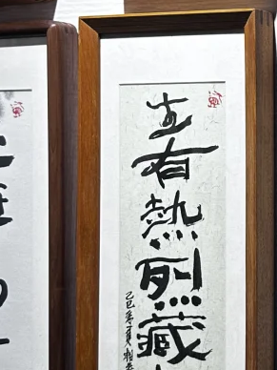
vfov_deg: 21.9
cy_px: 127
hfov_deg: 15.5
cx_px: 390
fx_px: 950
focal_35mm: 89
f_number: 1.78
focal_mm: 6.86
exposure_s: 1/368
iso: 80
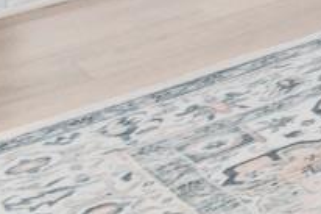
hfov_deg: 9.6
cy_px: -486
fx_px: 1051
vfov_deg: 8.8
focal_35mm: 118
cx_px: 1117
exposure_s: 1/6
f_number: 4.5
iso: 100
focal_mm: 10
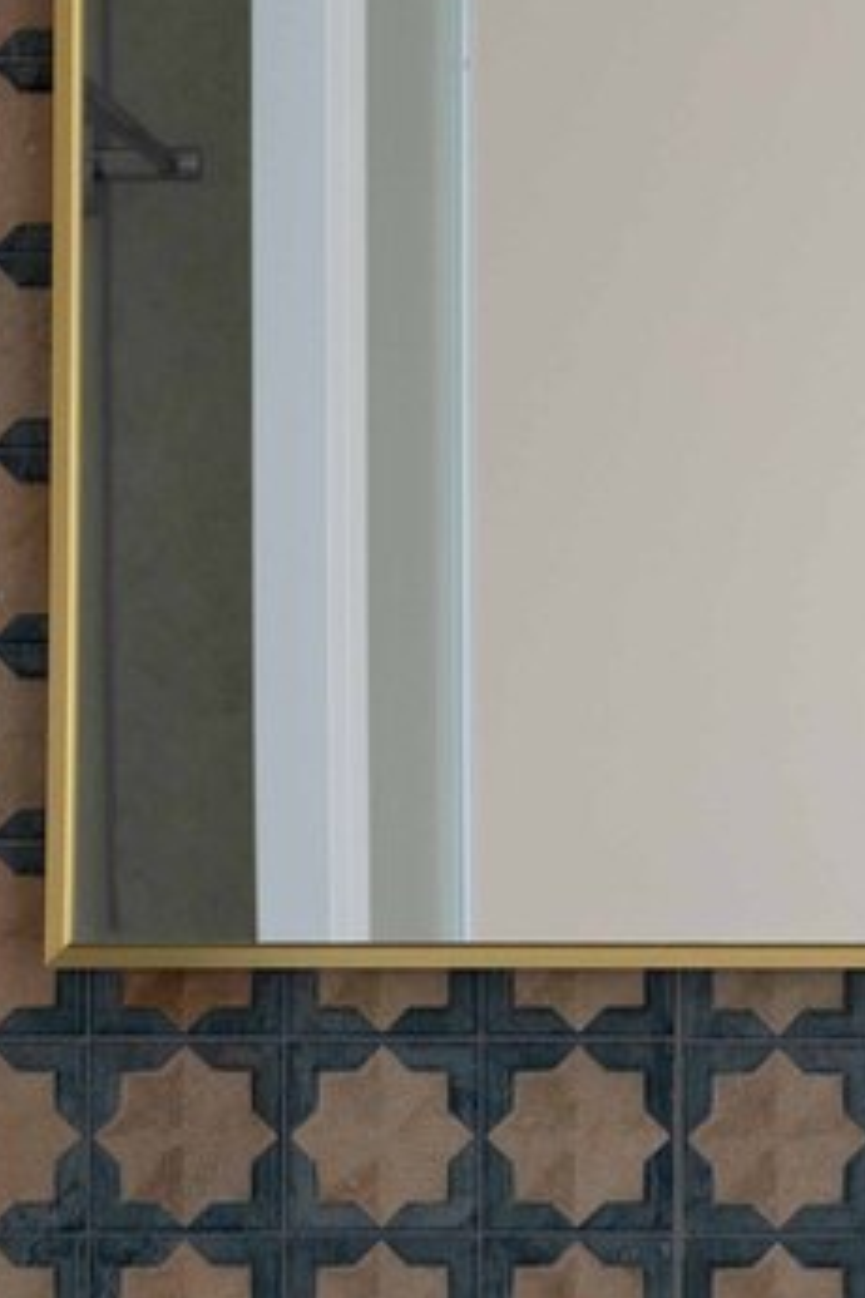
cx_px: 1354
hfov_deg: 6.5
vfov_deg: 9.8
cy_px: 1067
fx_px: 7548
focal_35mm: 209
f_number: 8
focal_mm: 30.5
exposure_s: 1
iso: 100
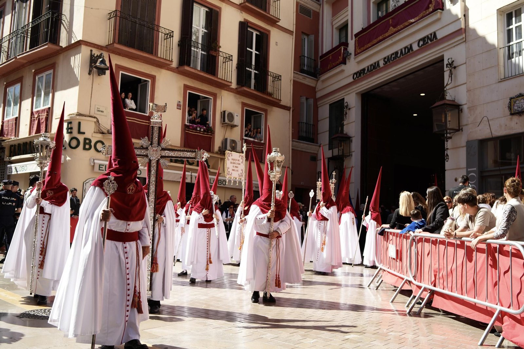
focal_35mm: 35
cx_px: 262
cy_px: 174
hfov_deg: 54.4
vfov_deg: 37.8
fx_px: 509
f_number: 4
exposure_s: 1/500
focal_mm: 35
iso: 100
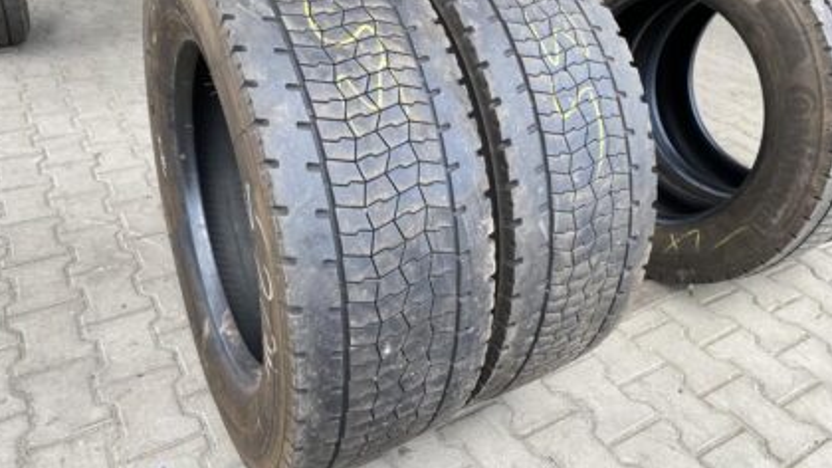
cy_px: 187
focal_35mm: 29
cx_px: 412
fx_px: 640
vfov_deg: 40.0
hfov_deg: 66.1
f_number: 1.8
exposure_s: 1/158
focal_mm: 4.25
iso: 32
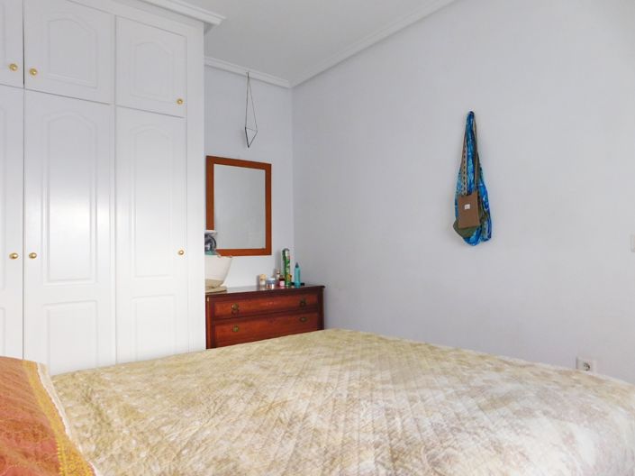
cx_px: 318
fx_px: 422
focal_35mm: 23
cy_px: 238
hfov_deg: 74.0
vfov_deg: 58.8
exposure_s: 1/30
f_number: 3
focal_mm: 4
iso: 180
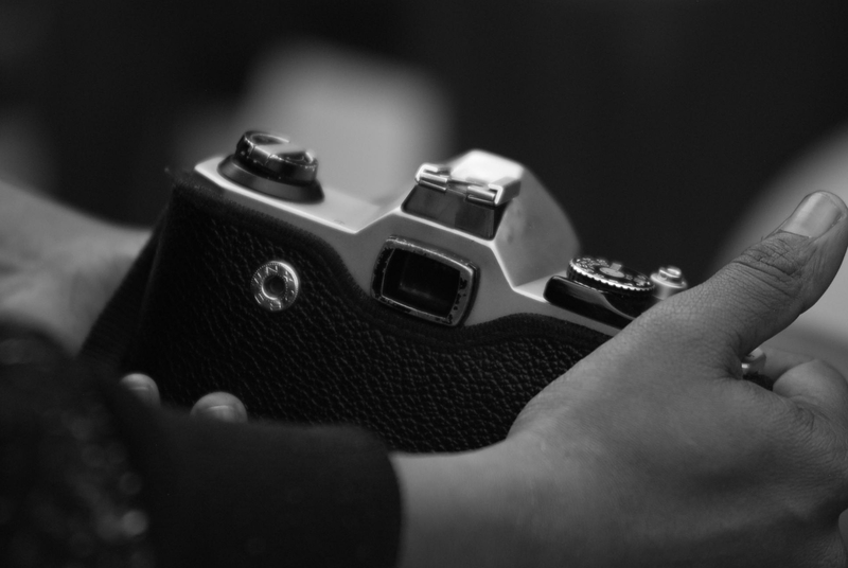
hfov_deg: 6.9
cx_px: 424
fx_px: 7077
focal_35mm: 300
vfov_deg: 4.6
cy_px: 284
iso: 400
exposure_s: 1/640
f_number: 2.8
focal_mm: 200
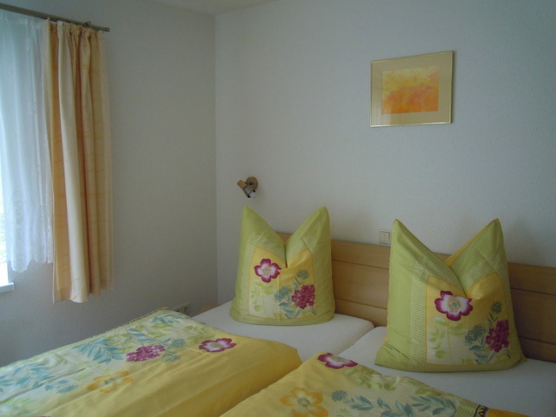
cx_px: 278
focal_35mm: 28
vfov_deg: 49.7
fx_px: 450
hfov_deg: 63.4
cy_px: 208
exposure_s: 1/30
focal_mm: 5
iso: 250
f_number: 2.7
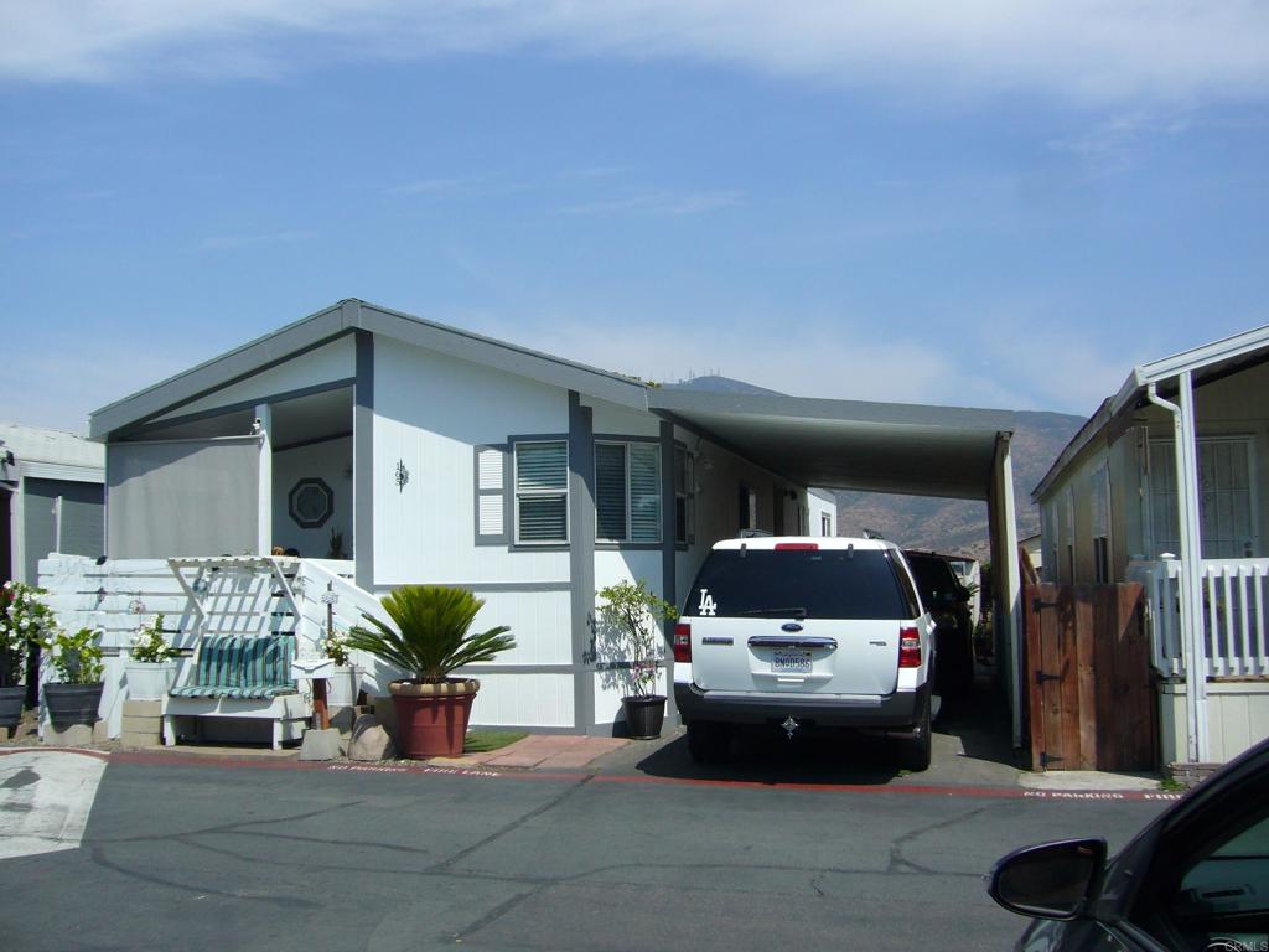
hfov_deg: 52.6
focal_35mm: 35
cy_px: 476
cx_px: 634
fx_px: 1283
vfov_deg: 40.7
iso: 100
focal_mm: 5.8
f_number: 5.6
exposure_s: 1/800
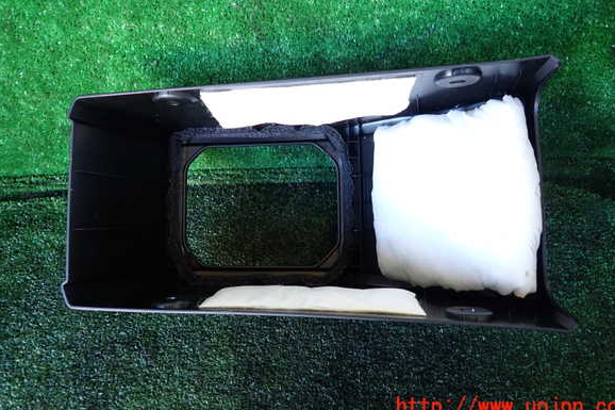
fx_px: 461
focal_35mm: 27
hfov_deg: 67.4
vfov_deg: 47.8
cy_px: 181
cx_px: 317
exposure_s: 1/30
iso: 200
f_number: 2
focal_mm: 4.5
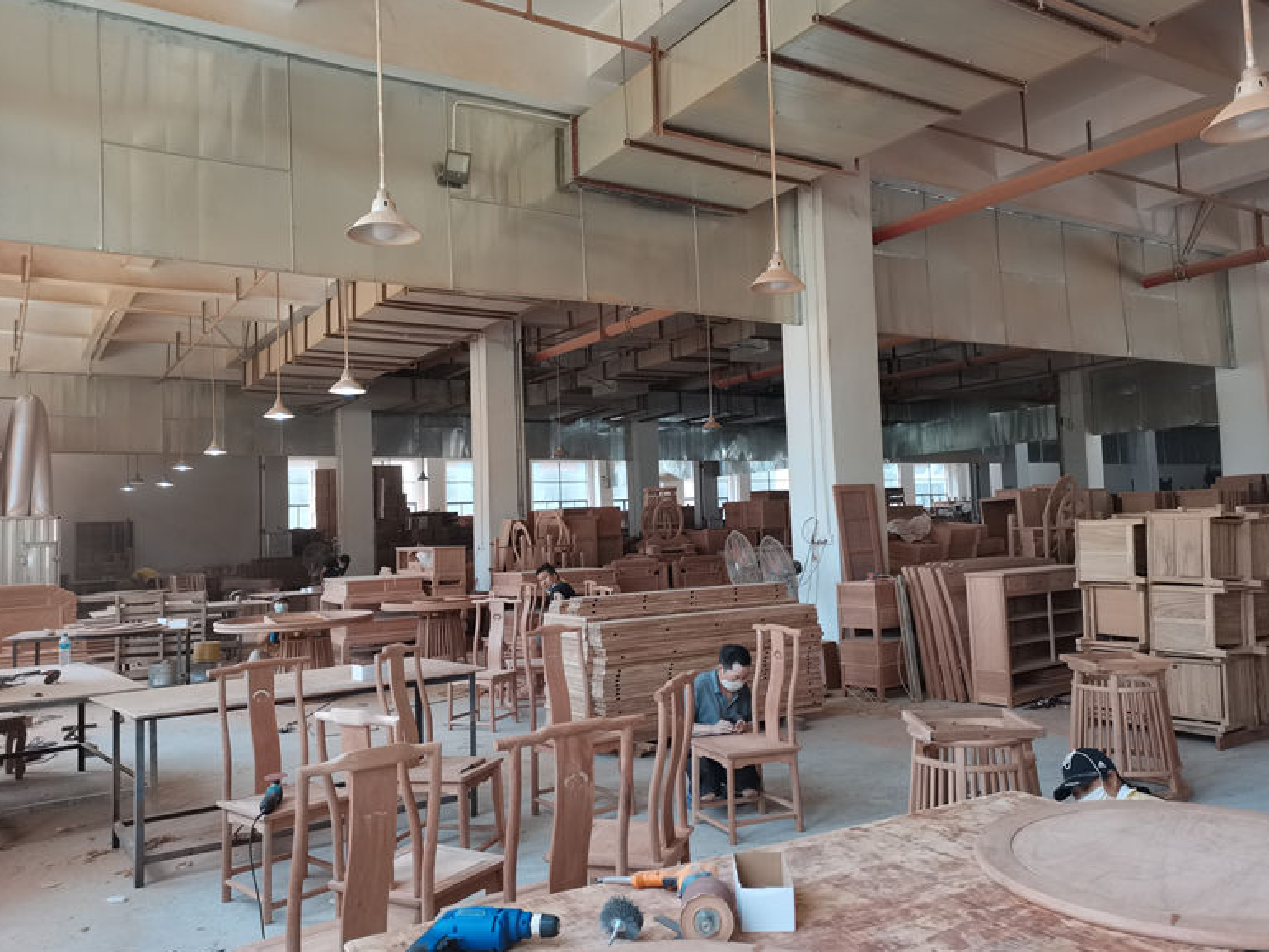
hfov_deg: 65.3
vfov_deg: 51.4
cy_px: 464
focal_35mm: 27
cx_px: 648
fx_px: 990
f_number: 1.8
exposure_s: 1/100
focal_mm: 5.58
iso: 64
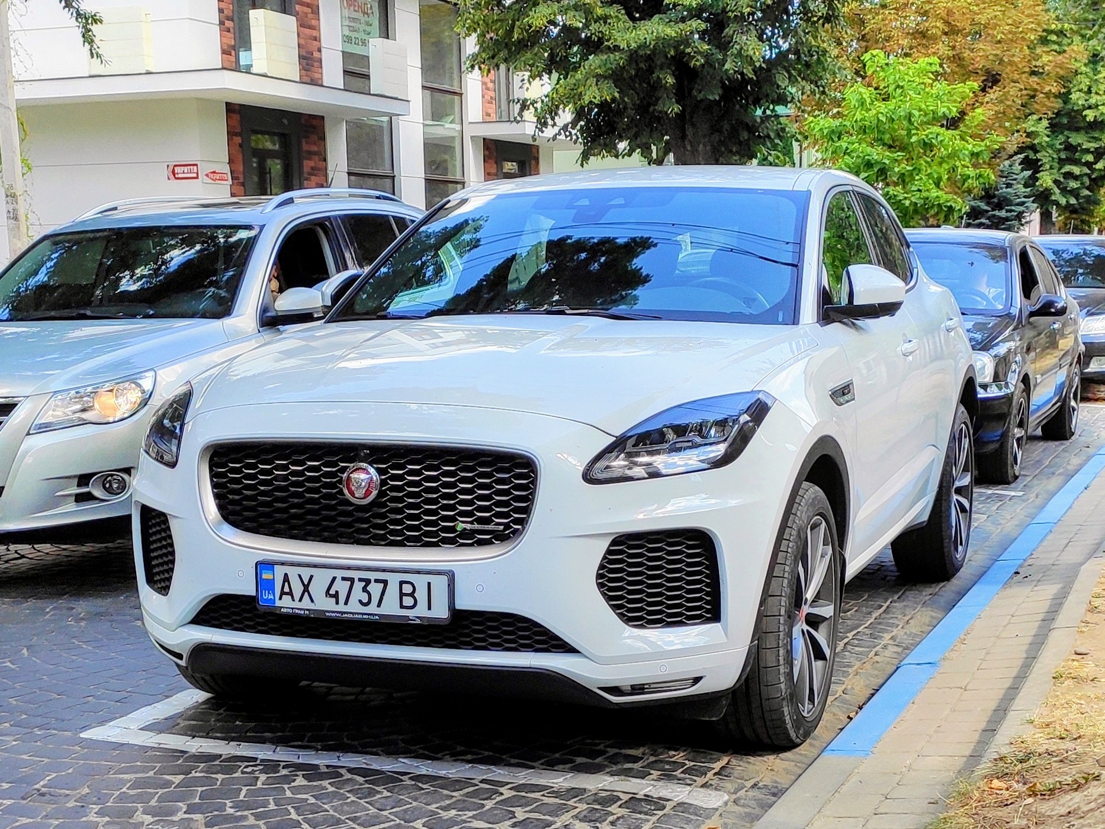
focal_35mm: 25
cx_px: 552
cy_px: 414
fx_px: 798
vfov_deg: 54.9
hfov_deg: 69.4
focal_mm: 4.74
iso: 112
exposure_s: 1/704
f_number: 1.79
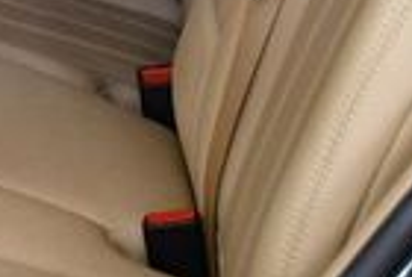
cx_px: -162
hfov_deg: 12.0
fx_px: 1892
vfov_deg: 8.3
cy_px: -28
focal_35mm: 165
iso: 1000
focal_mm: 18
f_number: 3.5
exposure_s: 1/125
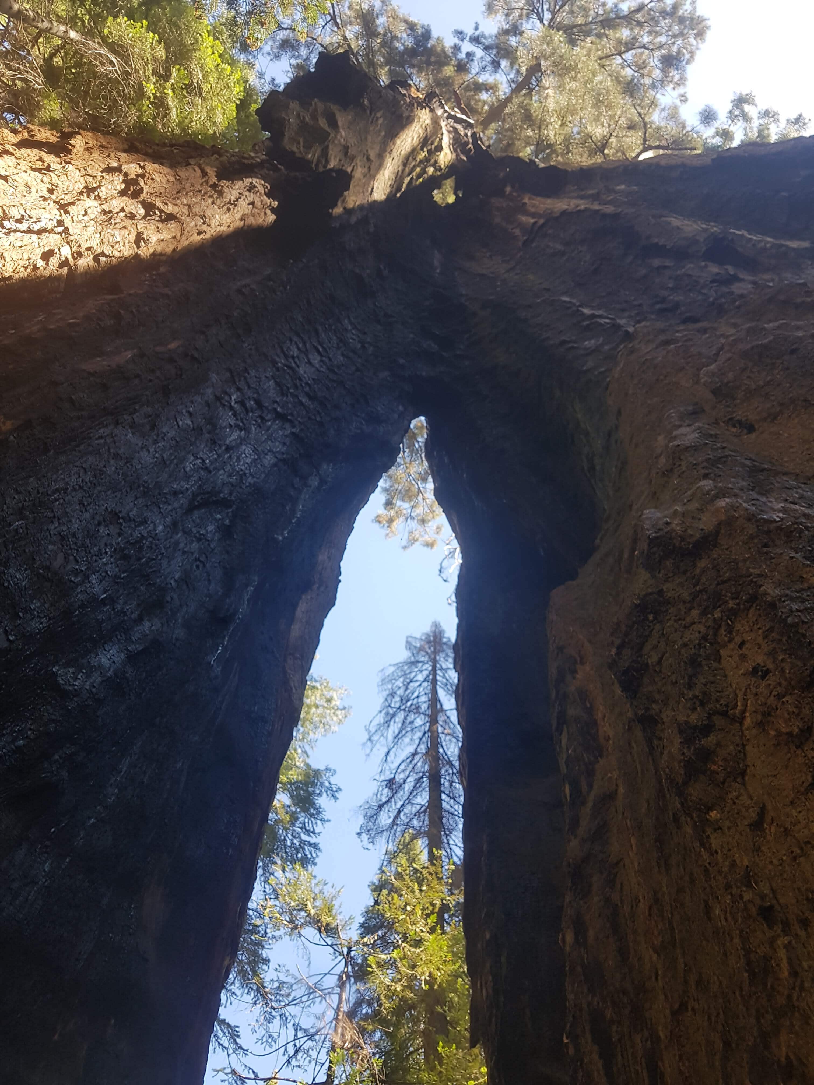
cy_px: 542
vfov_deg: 67.3
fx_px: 815
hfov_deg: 53.1
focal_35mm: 26
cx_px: 407
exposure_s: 1/328
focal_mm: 4.2
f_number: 1.7
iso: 50
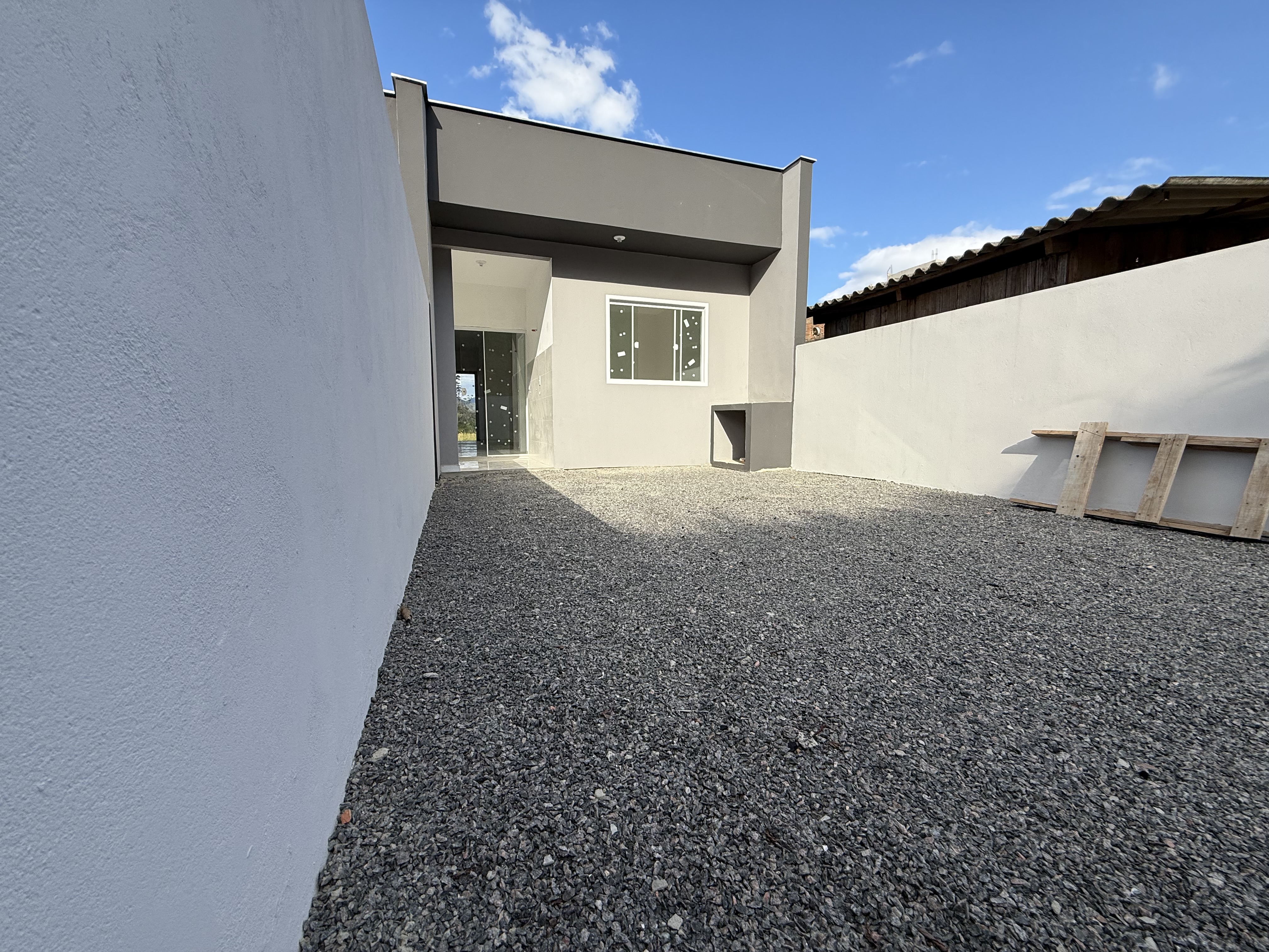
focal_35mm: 14
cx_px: 634
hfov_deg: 102.1
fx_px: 513
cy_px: 476
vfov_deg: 85.7
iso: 50
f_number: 2.2
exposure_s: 1/1235
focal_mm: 2.22
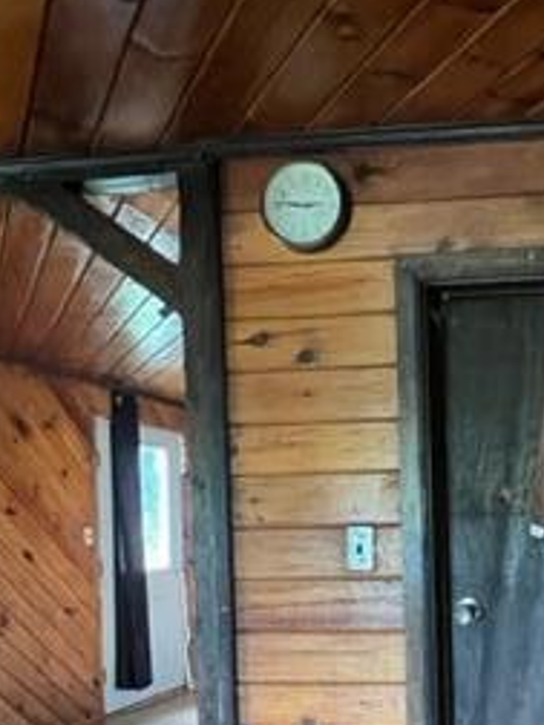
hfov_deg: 37.4
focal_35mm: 33
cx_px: 567
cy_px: 535
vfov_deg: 53.1
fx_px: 691
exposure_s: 1/38
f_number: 1.8
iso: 1250
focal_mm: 1.57
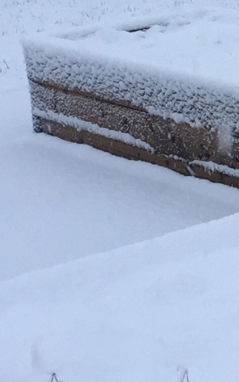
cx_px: 574
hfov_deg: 8.9
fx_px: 1385
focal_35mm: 133
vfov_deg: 15.5
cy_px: 50
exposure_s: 1/120
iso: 50
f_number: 2.2
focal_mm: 4.15
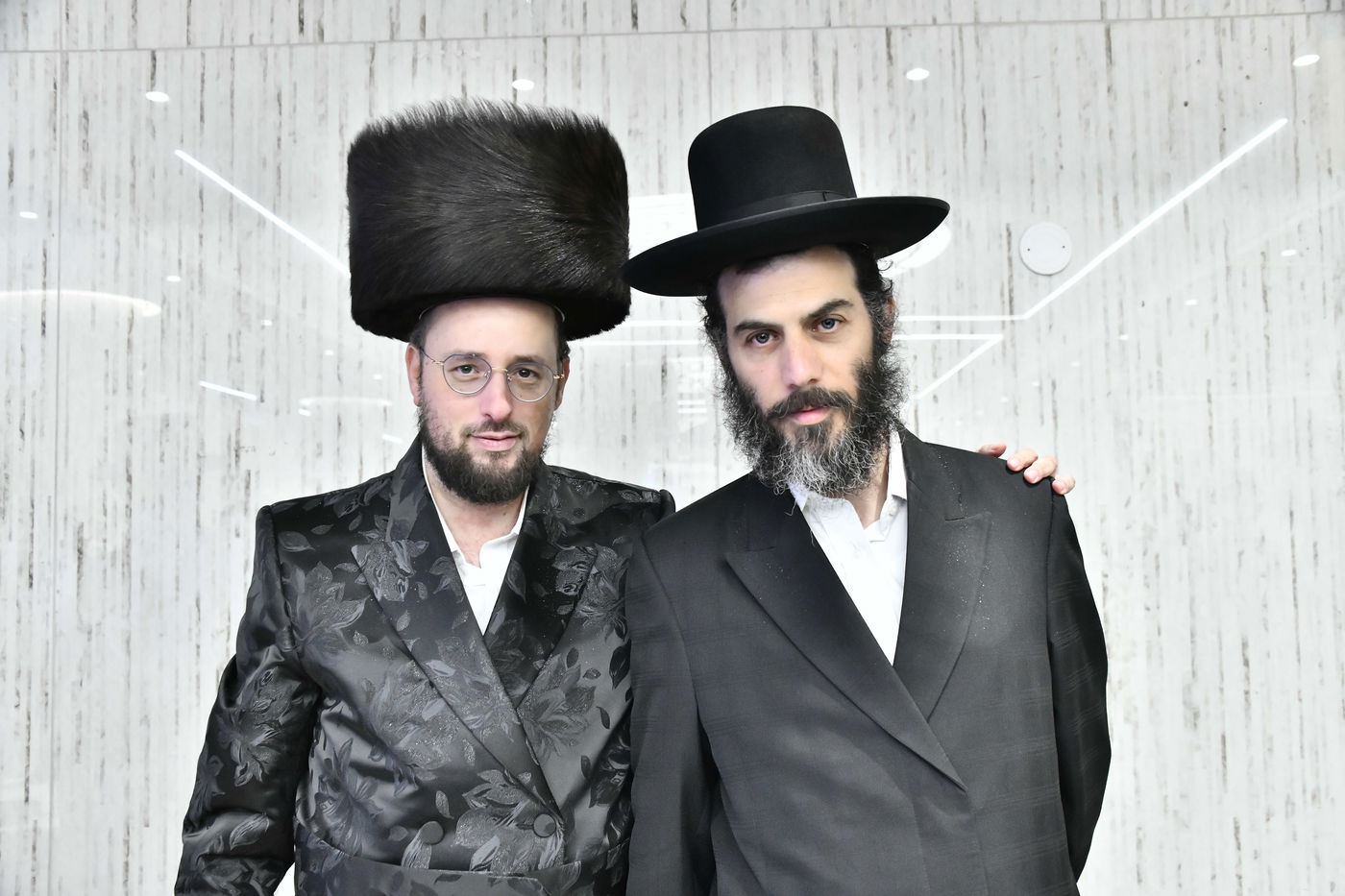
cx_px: 672
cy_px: 448
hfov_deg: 55.8
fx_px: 1270
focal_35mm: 34
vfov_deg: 38.9
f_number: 5.6
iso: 4000
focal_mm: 34
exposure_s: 1/100
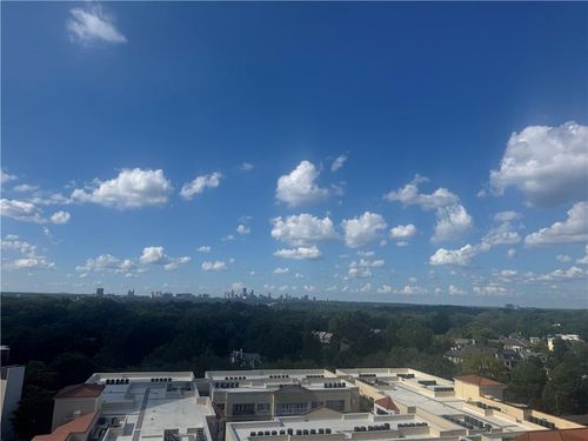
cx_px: 294
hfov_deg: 71.6
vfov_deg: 56.8
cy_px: 220
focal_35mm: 24
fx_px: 408
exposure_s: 1/7937
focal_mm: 6.76
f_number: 1.78
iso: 80
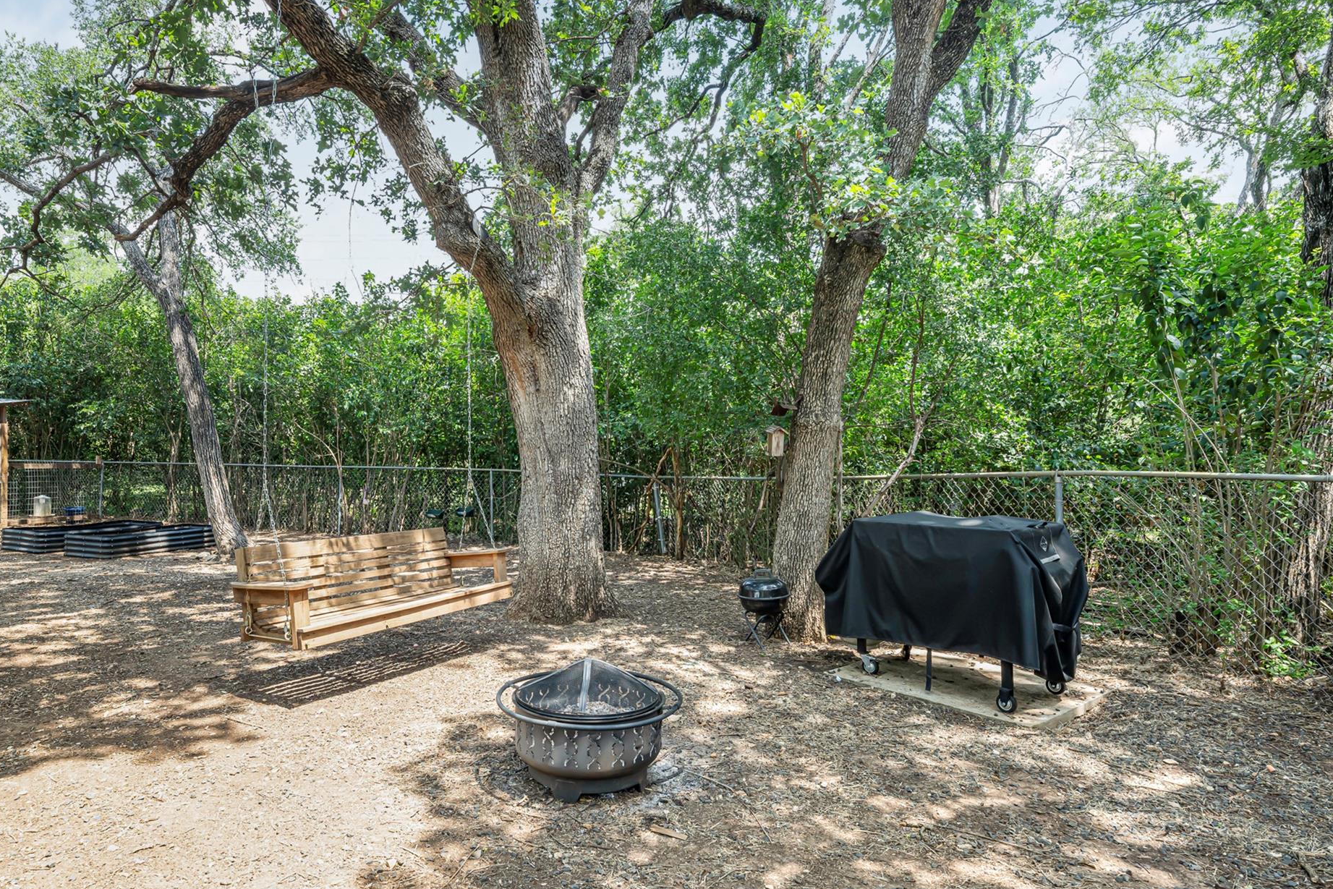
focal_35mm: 20
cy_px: 433
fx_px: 741
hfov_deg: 83.7
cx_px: 595
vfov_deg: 61.9
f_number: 11
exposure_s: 1/40
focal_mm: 18
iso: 250
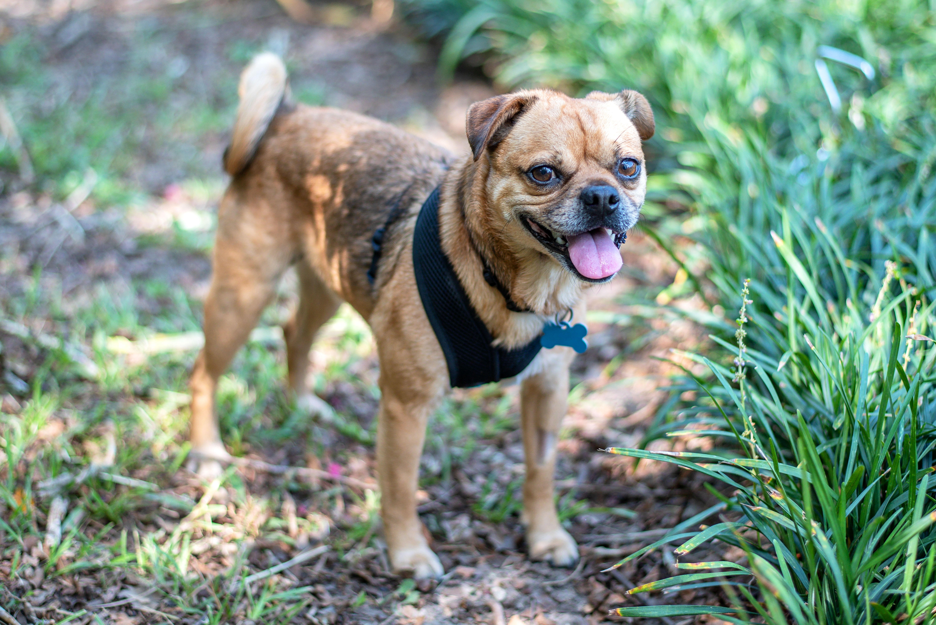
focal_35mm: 50
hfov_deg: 39.6
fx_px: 1300
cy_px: 312
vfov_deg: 27.0
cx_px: 468
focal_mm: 50
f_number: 2
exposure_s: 1/1600
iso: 400
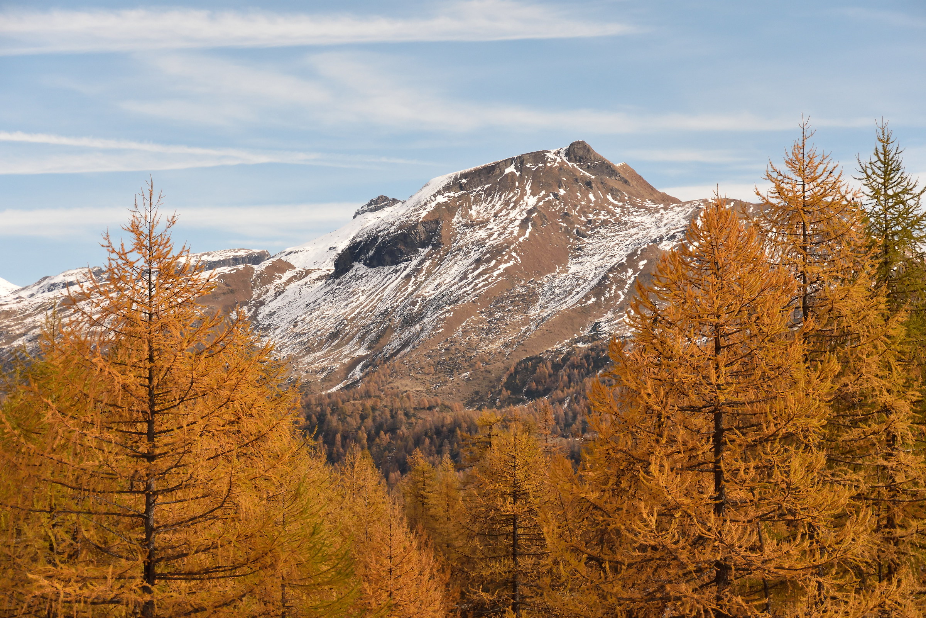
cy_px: 309
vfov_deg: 11.4
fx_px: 3086
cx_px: 463
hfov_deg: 17.1
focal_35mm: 120
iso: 800
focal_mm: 80
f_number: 6.3
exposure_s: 1/640
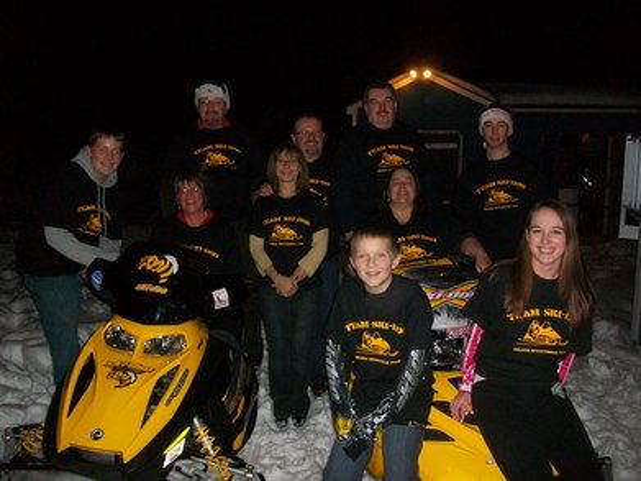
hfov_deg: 56.8
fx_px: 592
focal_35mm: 32
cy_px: 240
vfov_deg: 44.1
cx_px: 320
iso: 160
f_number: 2.8
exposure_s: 1/60
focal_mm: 5.7
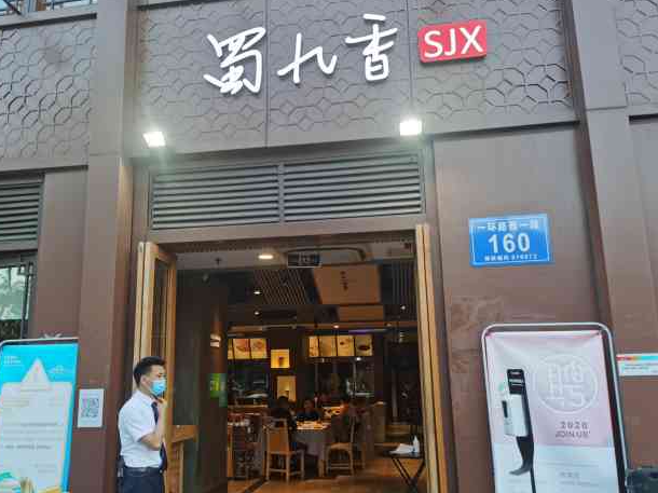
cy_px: 259
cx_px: 294
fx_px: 589
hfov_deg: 58.2
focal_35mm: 31
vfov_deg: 45.4
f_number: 1.6
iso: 50
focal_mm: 5.56
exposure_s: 1/192
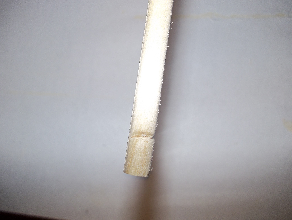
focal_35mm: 29
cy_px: 110
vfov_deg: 48.3
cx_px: 146
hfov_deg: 61.6
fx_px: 245
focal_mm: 4.1
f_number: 3.3
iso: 80
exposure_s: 1/30
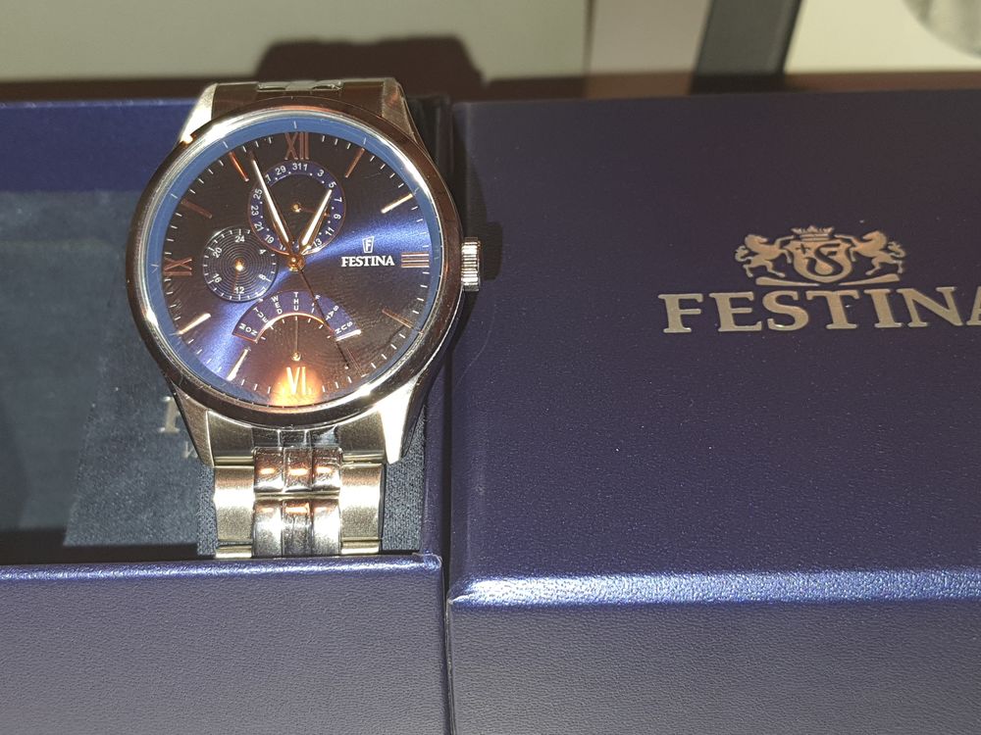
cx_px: 490
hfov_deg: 67.3
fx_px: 737
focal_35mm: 26
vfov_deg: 53.1
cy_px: 368
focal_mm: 4.32
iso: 50
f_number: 1.7
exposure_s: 1/50
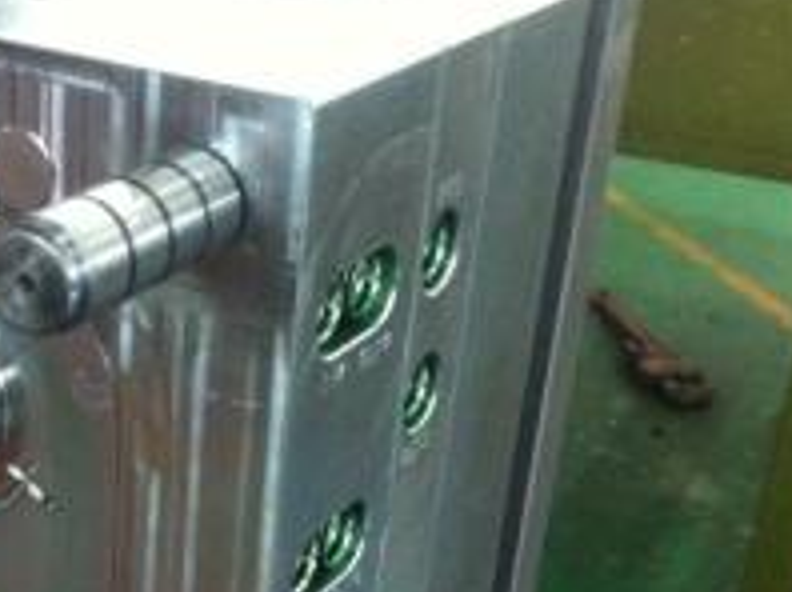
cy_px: 514
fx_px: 1805
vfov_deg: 18.4
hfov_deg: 24.0
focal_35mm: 79
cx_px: 72
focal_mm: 3.85
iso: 500
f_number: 2.8
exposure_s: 1/15
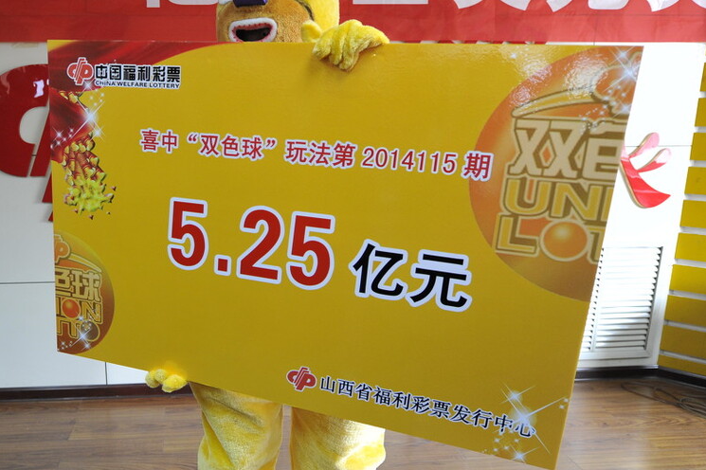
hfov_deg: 61.7
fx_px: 568
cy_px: 242
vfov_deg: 44.9
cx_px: 219
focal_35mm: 29
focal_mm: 18
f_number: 2.8
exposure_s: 1/320
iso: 1600
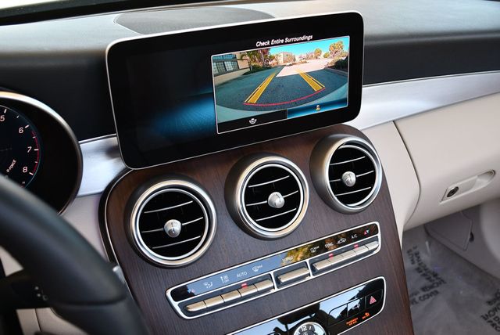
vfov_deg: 36.9
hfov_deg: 53.1
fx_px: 500
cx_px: 250
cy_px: 168
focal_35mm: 36
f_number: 3.5
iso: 500
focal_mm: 18
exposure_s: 1/250
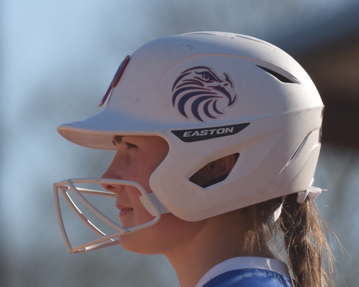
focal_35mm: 540
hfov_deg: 3.6
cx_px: 137
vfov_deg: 2.9
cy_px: 312
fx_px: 5738
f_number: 2.8
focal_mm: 145
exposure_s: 1/3200
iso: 200
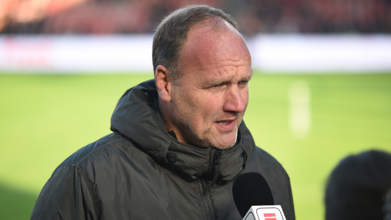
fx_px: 1586
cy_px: 104
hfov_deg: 14.1
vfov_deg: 7.9
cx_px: 194
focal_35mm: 153
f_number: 3.2
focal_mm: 145
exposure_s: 1/1250
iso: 500
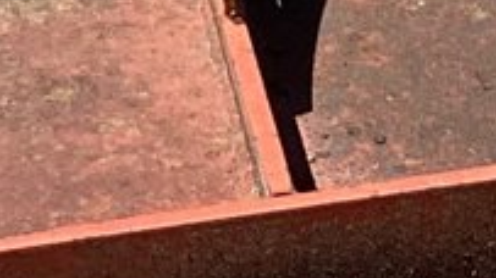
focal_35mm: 252
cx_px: 1179
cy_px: 562
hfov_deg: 7.9
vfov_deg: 4.7
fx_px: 3313
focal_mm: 3.3
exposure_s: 1/776
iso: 25
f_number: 2.4
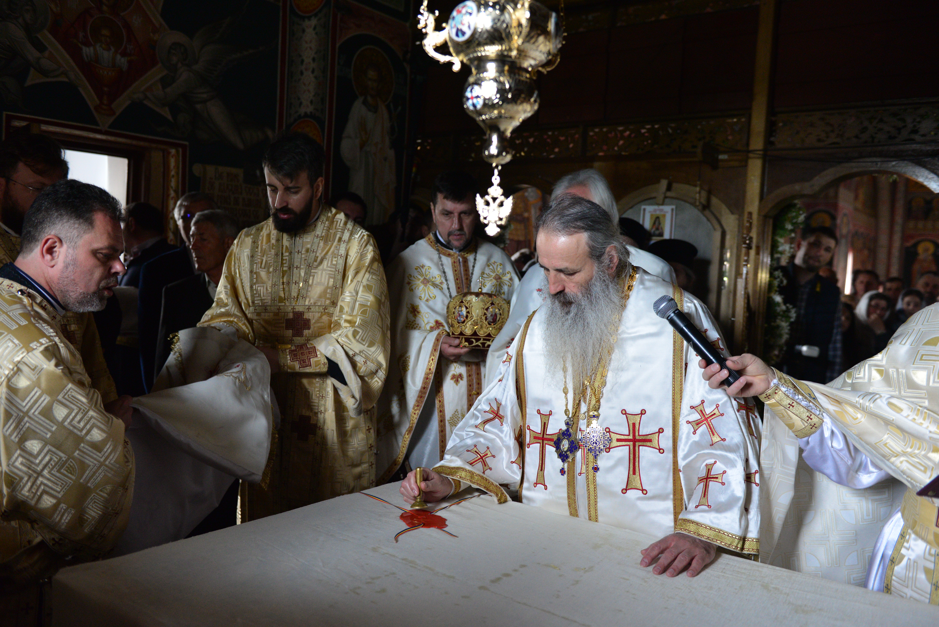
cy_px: 314
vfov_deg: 42.4
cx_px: 470
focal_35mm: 31
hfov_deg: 60.3
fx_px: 809
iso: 2500
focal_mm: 31
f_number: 2.8
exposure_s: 1/160
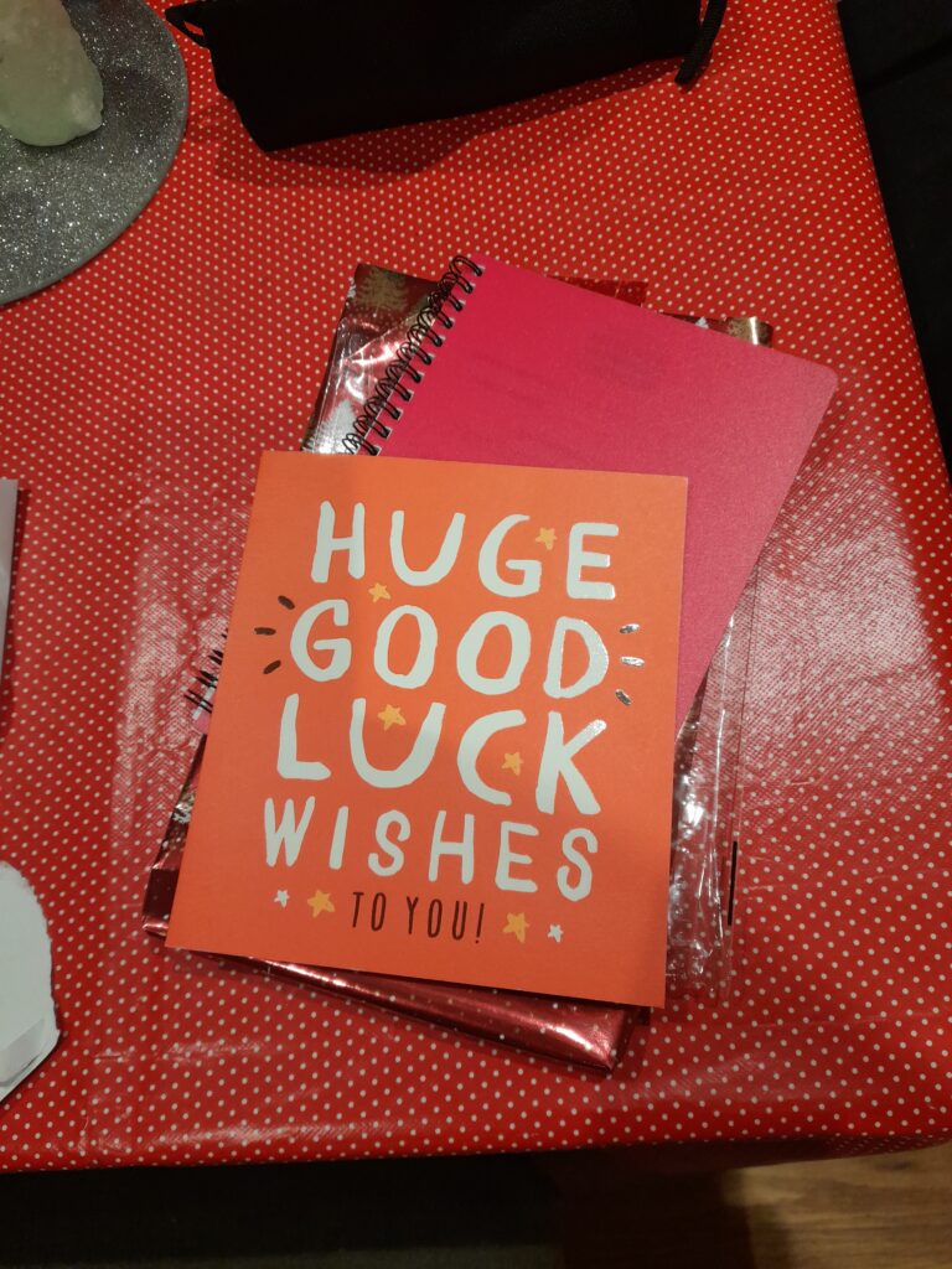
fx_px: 917
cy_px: 634
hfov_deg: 54.9
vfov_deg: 69.4
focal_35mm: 25
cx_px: 476
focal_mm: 4.6
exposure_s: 1/50
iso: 200
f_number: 2
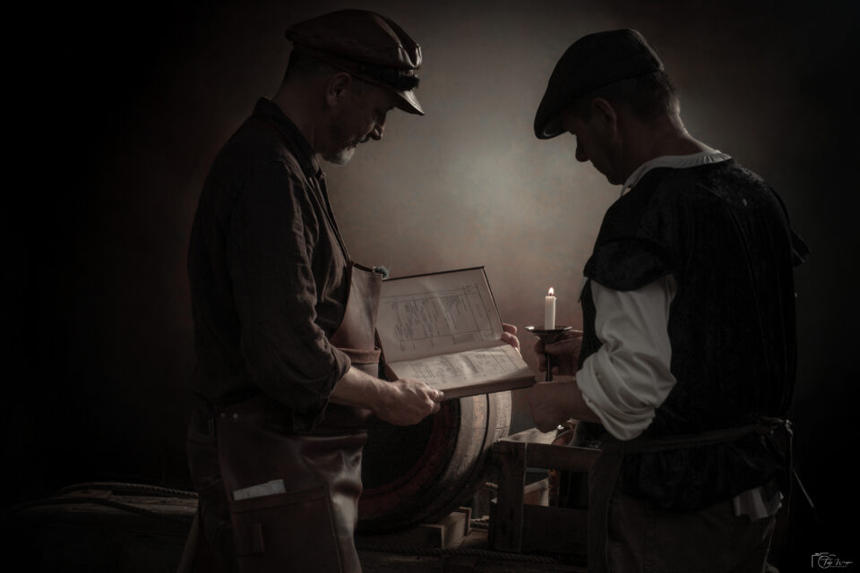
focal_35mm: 90
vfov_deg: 15.2
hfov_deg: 22.6
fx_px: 2150
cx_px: 430
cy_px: 286
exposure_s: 1/320
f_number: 4.5
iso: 100
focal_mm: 60
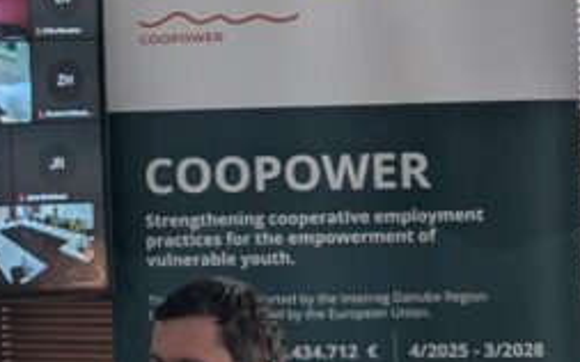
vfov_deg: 6.4
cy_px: 49
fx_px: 3255
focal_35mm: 206
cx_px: -309
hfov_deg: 9.9
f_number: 1.85
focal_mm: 6.81
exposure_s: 1/180
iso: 60
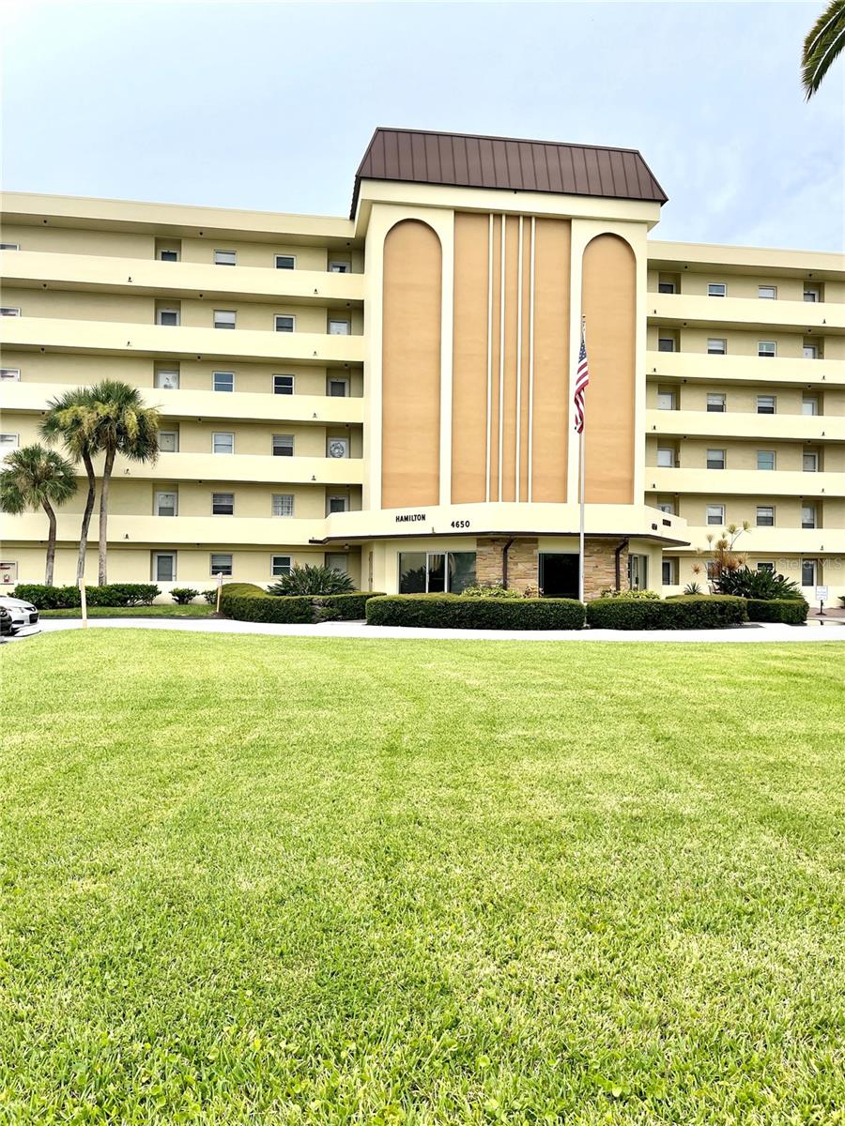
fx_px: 846
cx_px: 422
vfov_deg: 67.3
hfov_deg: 53.1
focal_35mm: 26
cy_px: 563
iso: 32
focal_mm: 5.1
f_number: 1.6
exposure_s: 1/2857
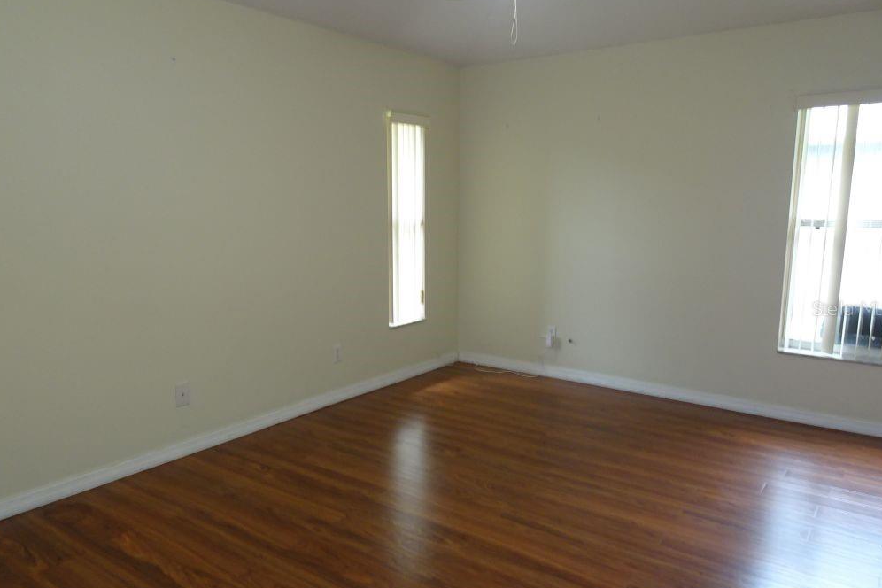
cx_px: 437
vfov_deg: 49.5
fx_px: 637
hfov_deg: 69.4
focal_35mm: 26
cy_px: 308
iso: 200
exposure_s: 1/30
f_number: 3.5
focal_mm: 4.1
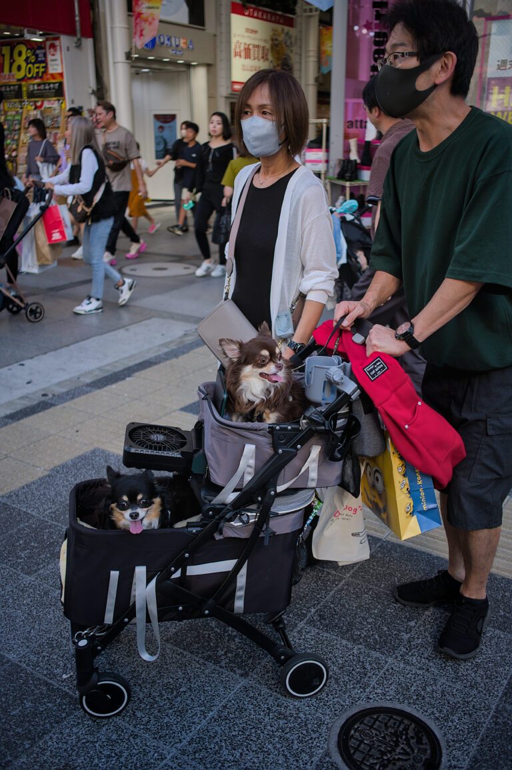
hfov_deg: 37.8
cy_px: 385
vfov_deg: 54.5
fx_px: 748
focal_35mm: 35
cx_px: 256
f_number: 2
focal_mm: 23
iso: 200
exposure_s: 1/640
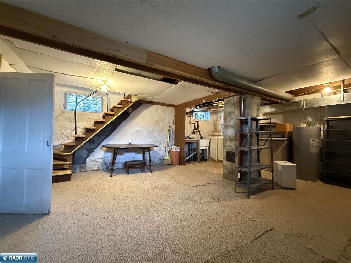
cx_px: 176
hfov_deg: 102.1
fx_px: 142
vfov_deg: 85.7
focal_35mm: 14
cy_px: 132
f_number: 2.2
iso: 1250
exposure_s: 1/60
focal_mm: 2.22
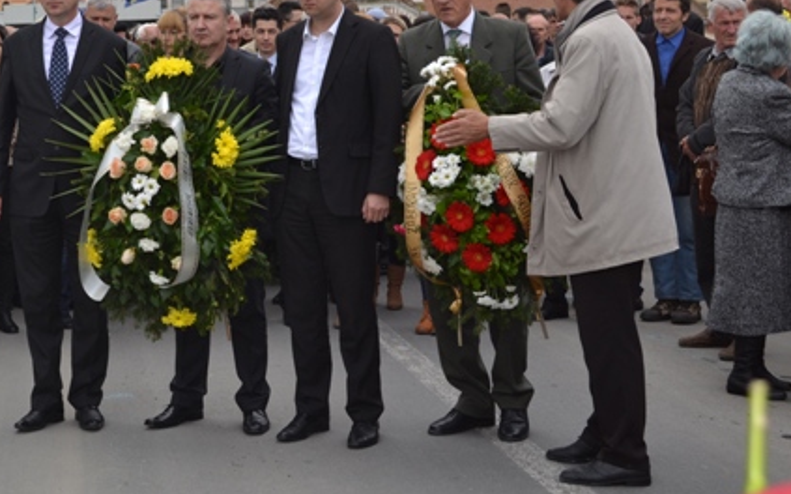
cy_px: 126
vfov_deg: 17.5
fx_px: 1595
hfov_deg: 27.5
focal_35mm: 74
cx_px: 211
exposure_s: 1/200
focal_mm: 32
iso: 100
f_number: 7.1
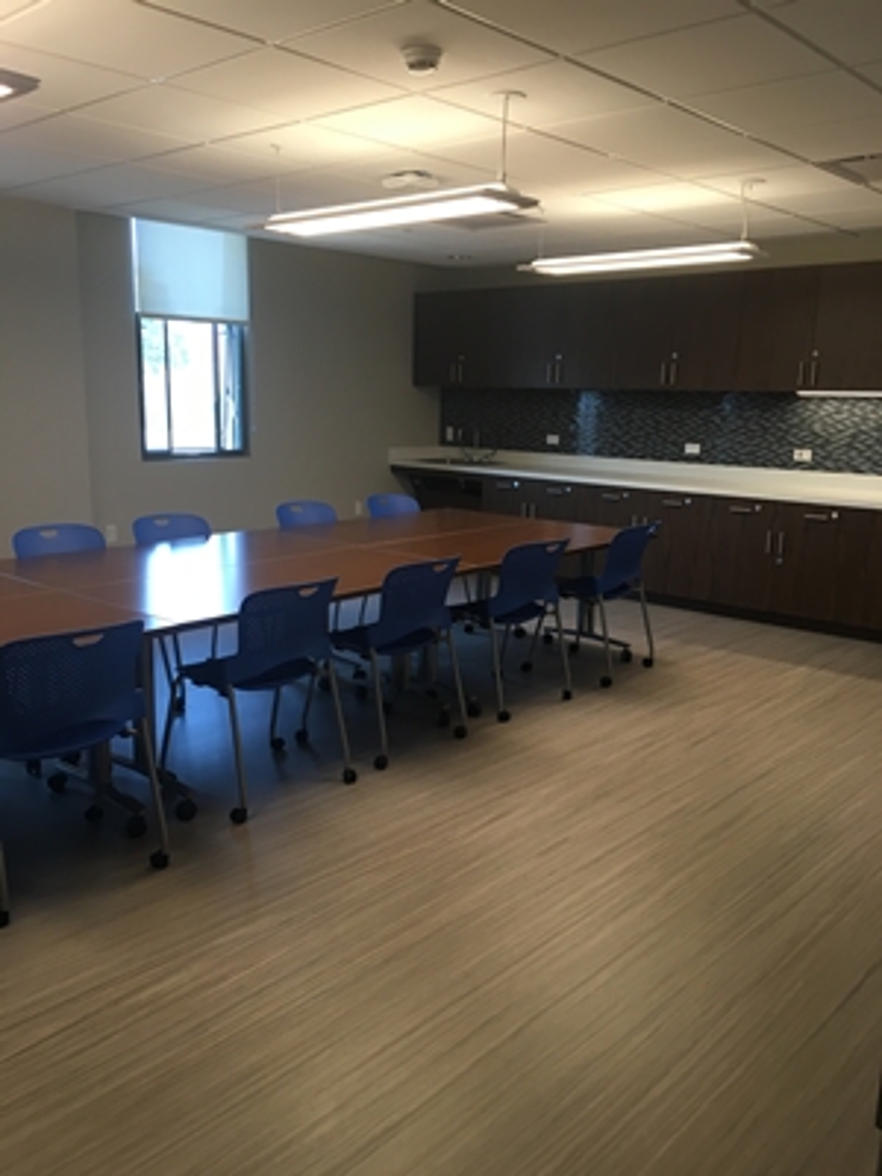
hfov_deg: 48.2
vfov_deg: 61.7
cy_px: 588
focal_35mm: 29
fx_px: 985
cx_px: 441
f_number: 2.2
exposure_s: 1/30
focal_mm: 4.15
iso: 25
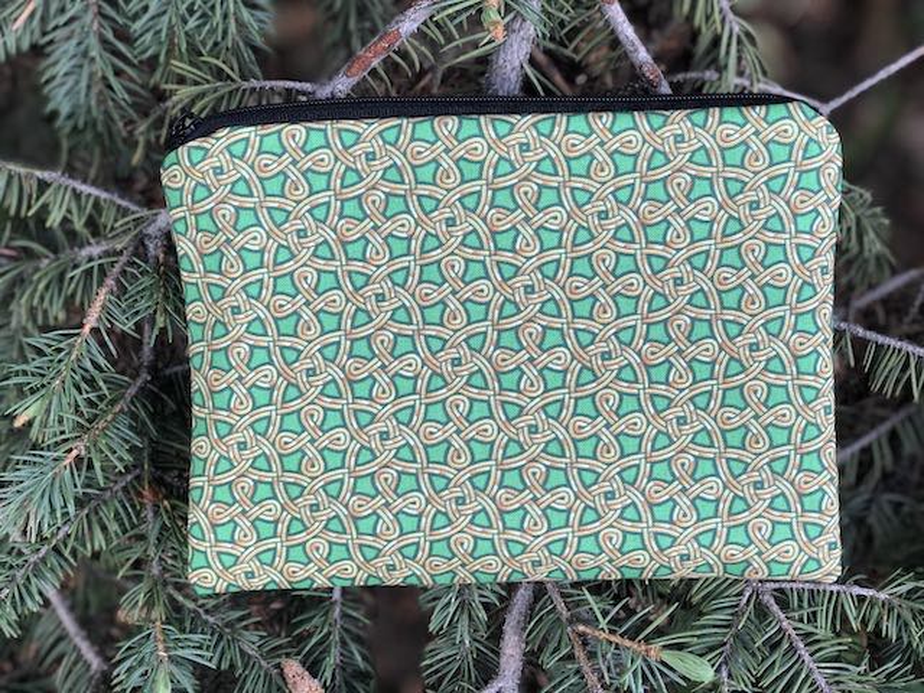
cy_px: 346
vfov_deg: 25.7
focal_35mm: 57
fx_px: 1521
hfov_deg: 33.8
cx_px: 462
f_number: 2.8
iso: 20
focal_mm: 6.6
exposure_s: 1/40
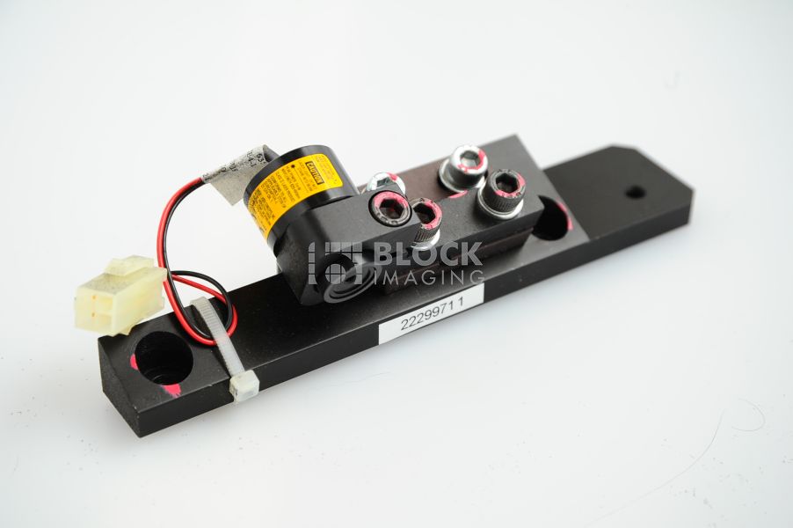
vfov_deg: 14.4
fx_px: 2091
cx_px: 396
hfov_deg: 21.5
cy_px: 264
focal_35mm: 95
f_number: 7.1
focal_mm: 95
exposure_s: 1/160
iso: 640
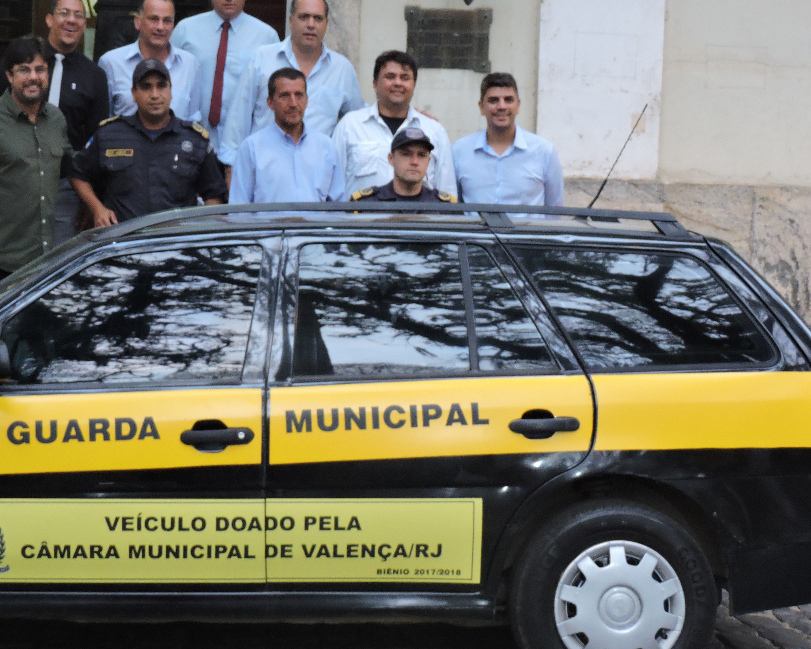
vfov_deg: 19.8
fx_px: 1848
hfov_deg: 24.7
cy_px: 171
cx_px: 286
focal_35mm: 77
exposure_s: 1/13
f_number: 3.6
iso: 400
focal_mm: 8.9
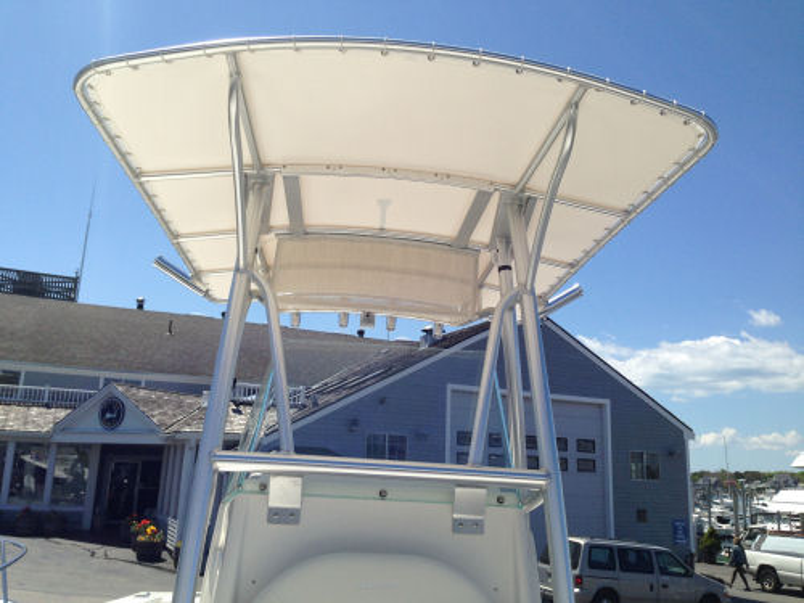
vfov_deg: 42.9
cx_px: 402
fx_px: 766
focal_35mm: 33
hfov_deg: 55.4
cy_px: 302
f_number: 2.4
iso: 50
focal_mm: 4.12
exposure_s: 1/2463
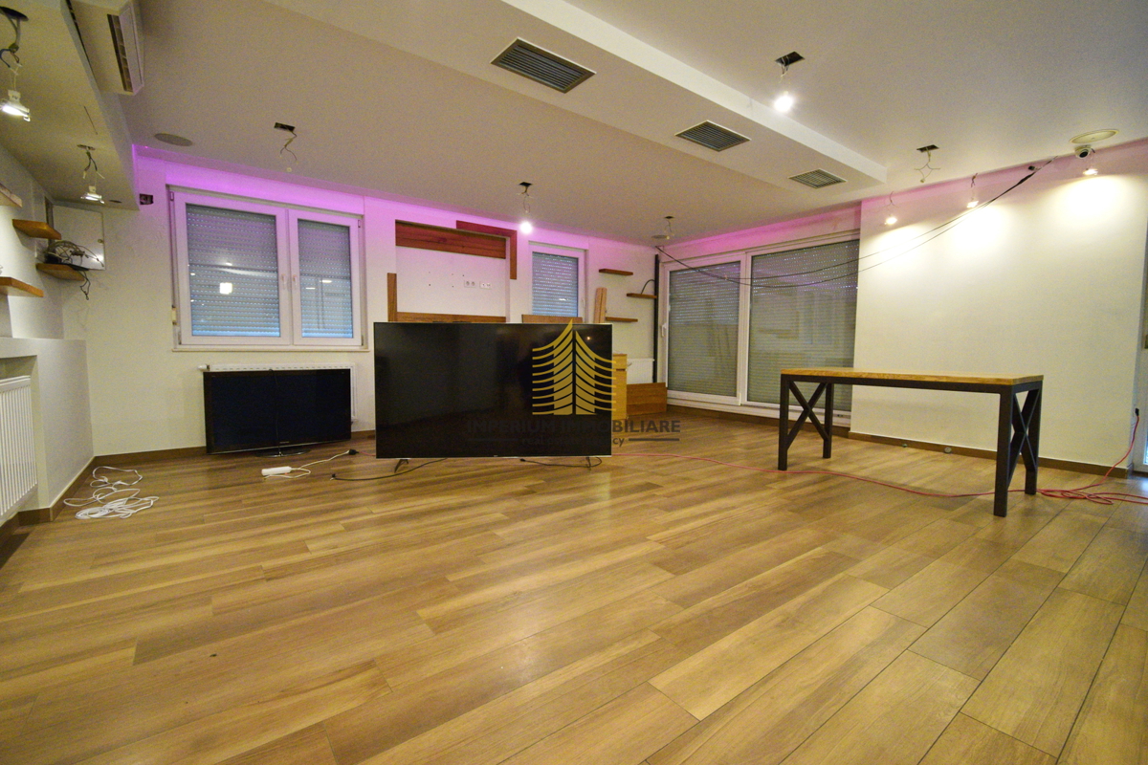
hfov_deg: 100.4
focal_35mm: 15
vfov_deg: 77.3
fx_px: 478
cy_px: 382
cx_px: 574
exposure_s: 1/60
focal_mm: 10
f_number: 4.5
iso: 1600
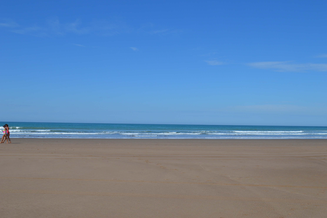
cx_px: 164
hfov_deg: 53.2
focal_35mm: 36
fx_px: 327
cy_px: 109
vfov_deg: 36.8
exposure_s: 1/400
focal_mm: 24
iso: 100
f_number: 10
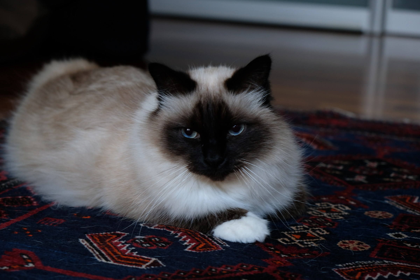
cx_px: 210
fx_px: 968
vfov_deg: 16.5
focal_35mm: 83
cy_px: 140
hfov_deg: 24.5
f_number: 4.5
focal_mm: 55
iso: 640
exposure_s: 1/8
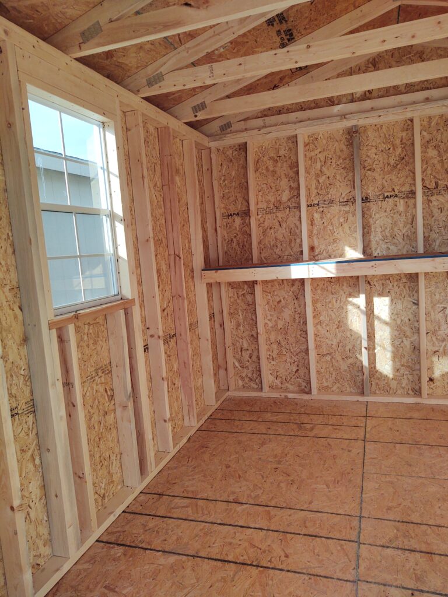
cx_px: 224
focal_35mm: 27
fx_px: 466
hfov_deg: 51.4
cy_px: 298
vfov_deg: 65.3
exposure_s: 1/864
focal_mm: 4.75
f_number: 1.7
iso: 100
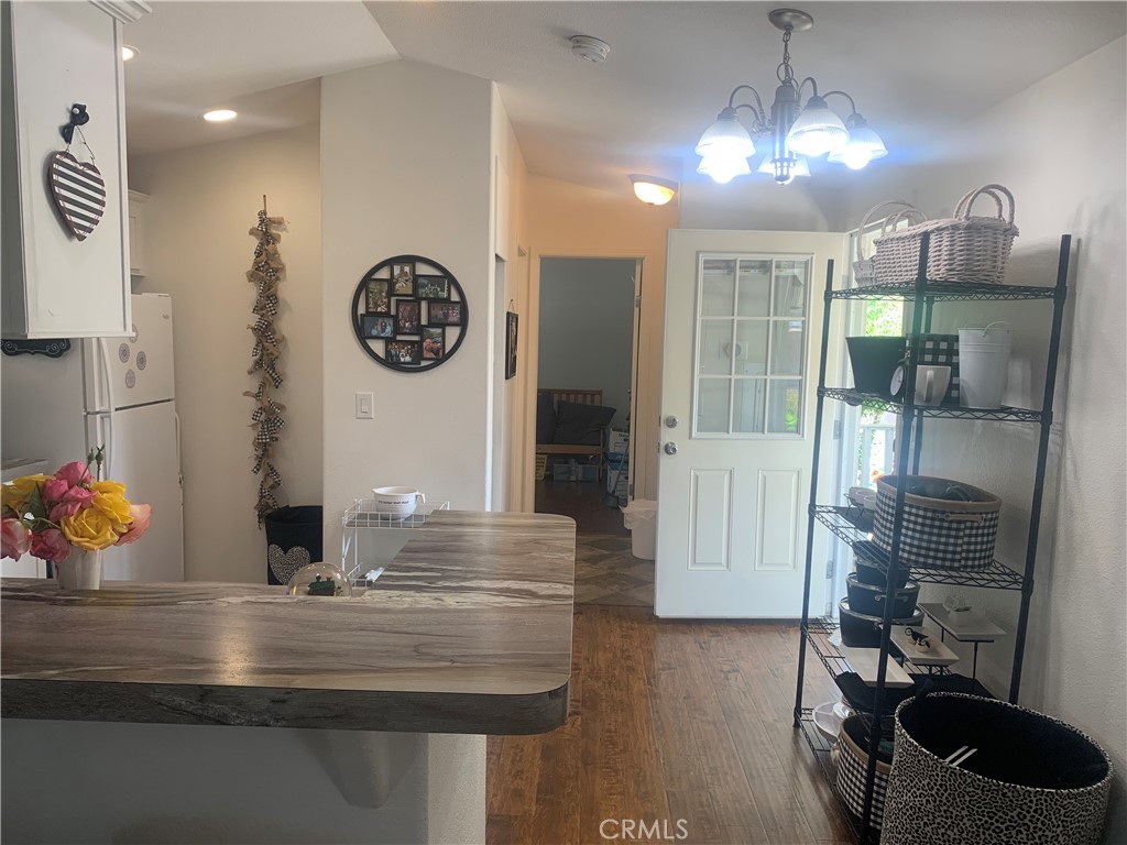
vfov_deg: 53.1
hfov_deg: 67.3
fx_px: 846
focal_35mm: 26
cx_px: 564
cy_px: 422
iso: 64
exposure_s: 1/120
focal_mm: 4.25
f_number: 1.8
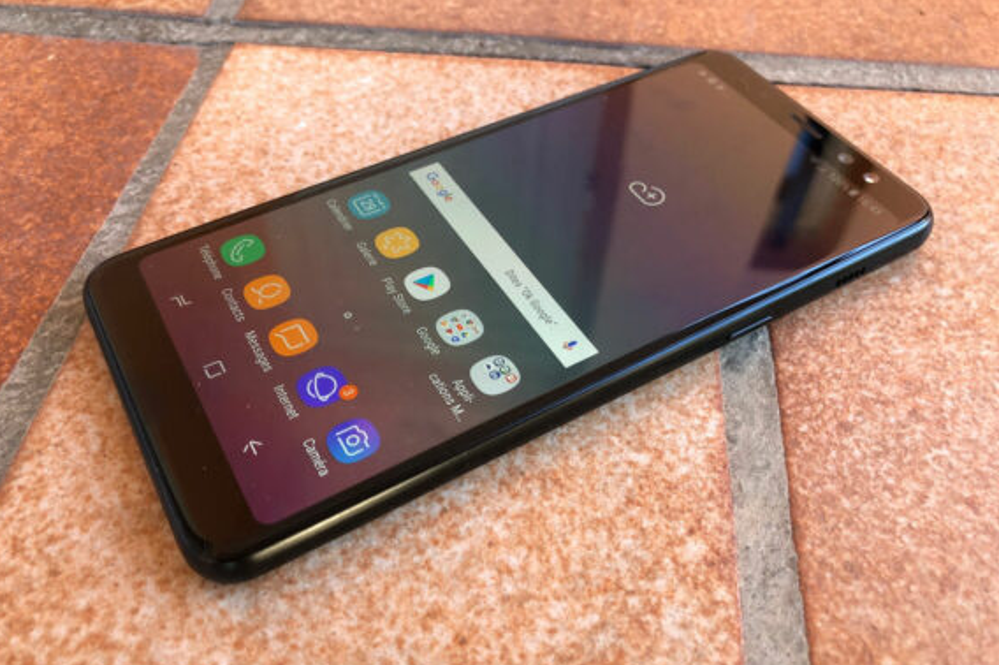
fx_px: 832
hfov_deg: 62.0
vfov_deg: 43.5
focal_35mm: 30
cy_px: 357
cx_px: 506
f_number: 1.8
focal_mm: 4
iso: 25
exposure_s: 1/30
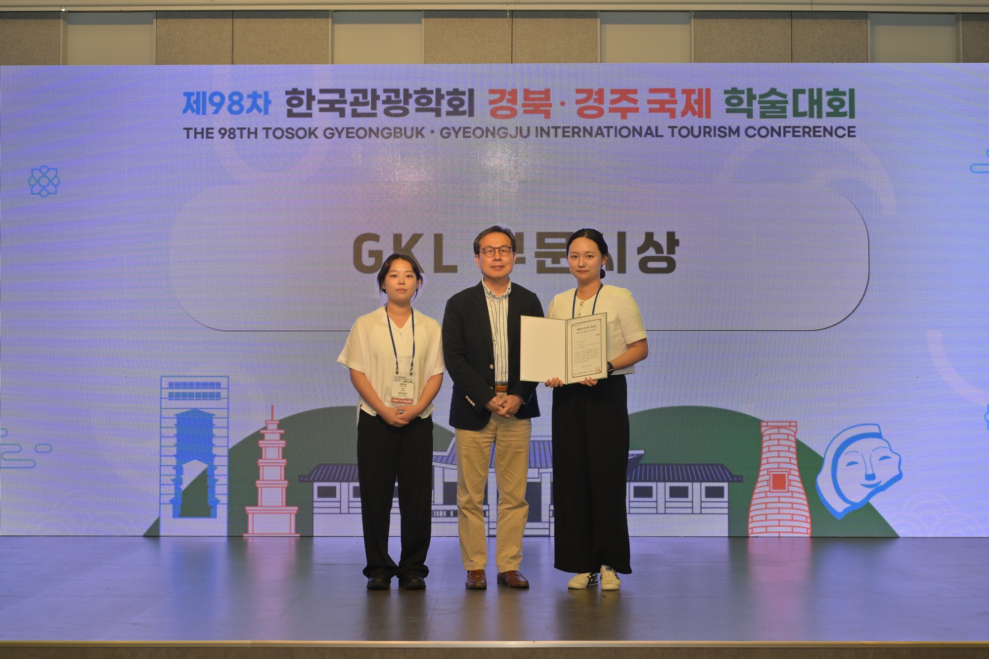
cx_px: 494
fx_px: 1428
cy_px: 330
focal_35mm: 52
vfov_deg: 26.0
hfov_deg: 38.2
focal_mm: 52
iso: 640
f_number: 5.6
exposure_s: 1/200
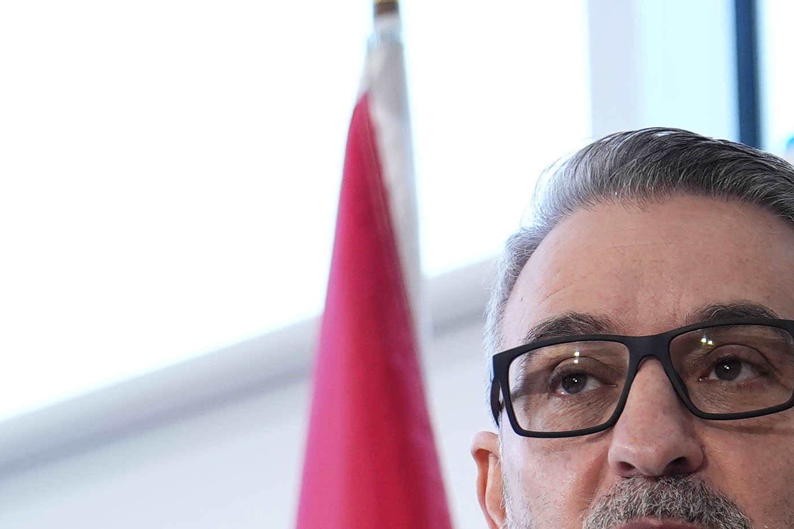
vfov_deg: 4.3
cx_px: 251
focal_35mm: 311
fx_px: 6859
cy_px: 1494
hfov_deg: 6.6
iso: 640
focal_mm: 51
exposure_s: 1/400
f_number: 2.8
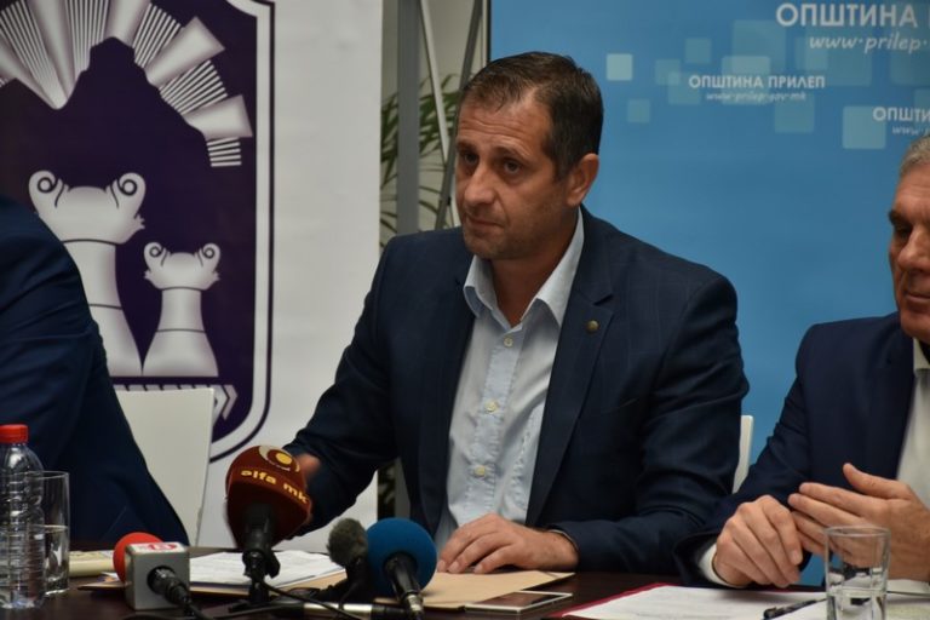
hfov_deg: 11.8
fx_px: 4495
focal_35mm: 174
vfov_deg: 7.9
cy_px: 310
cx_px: 465
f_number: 5.6
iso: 500
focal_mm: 116
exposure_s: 1/80
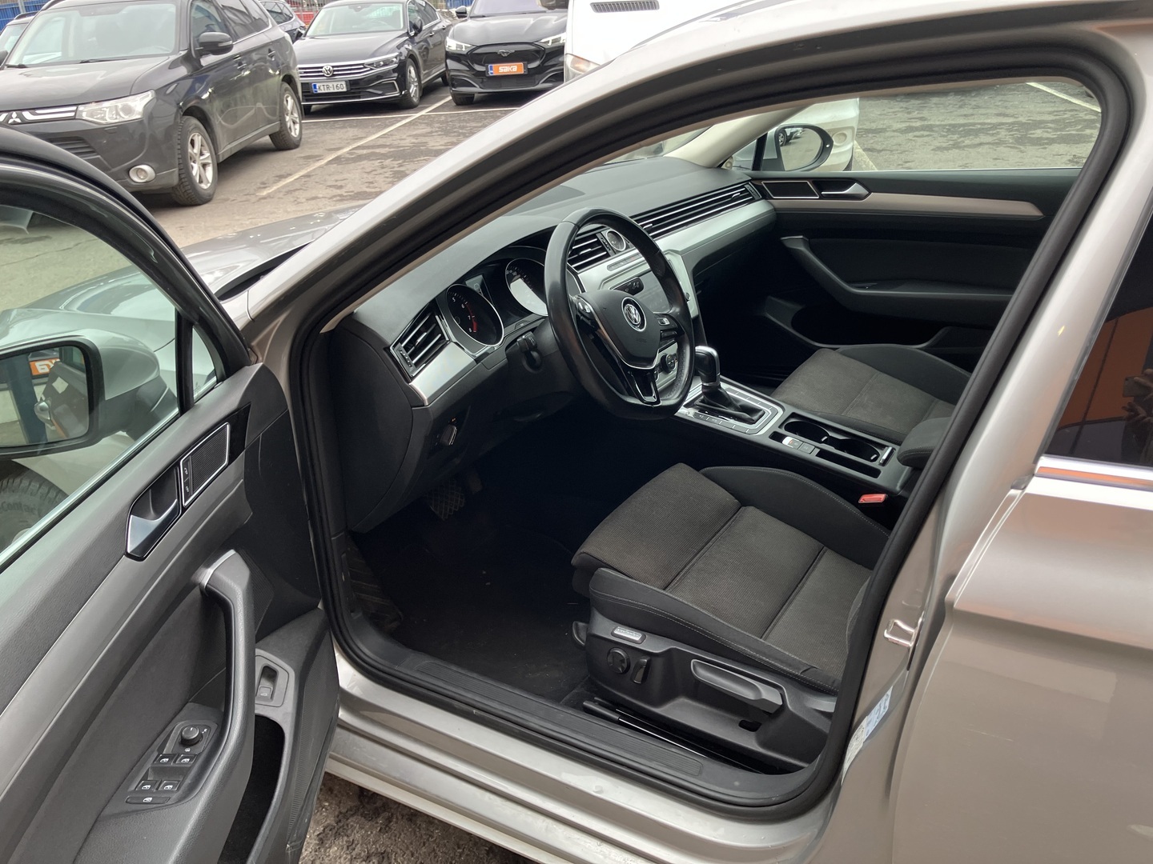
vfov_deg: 49.7
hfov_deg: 63.4
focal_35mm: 28
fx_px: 933
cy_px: 432
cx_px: 576
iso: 64
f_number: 1.8
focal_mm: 3.99
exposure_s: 1/100
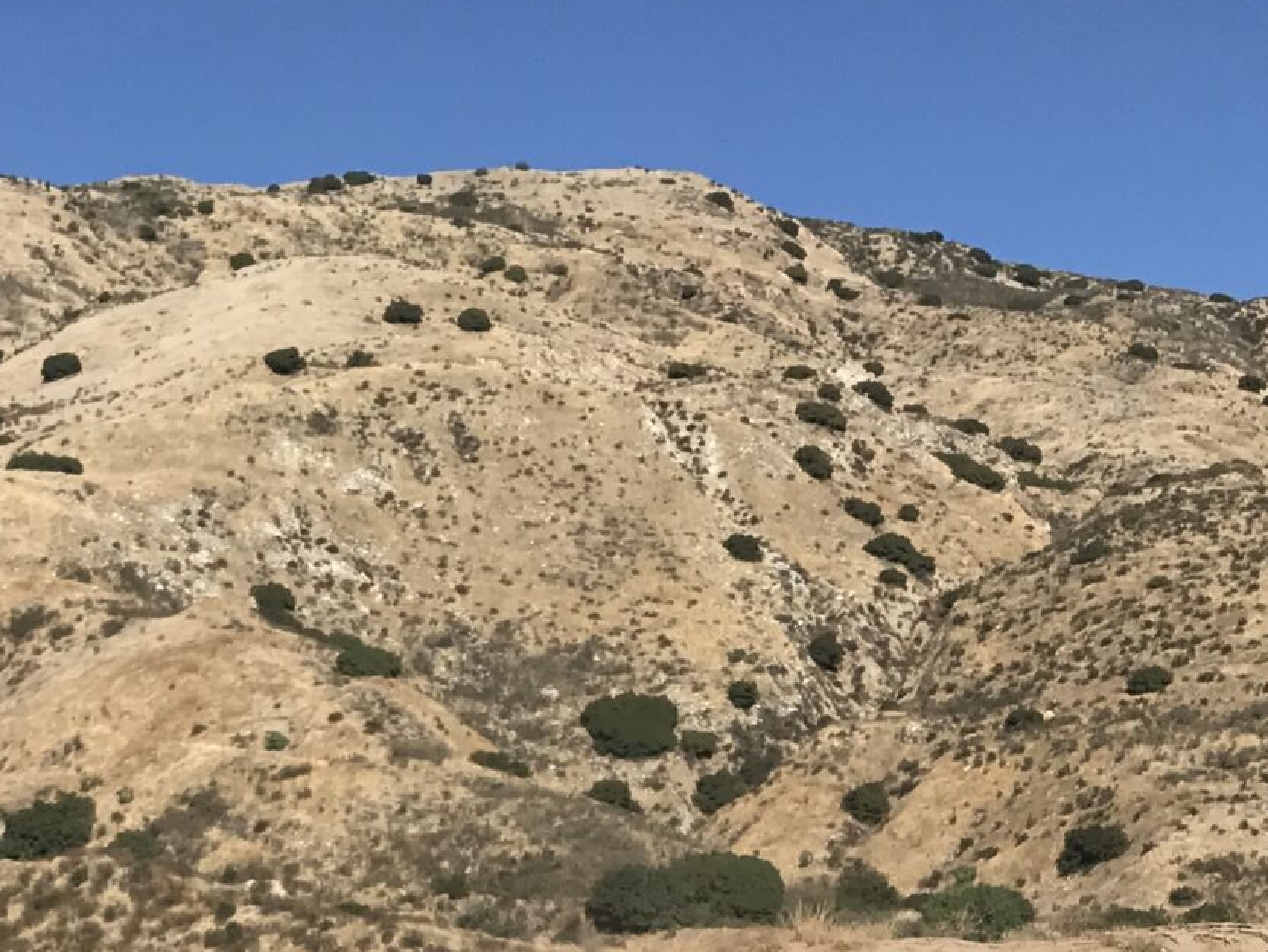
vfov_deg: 15.9
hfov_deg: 22.4
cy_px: 1372
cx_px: 231
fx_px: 3151
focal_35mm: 86
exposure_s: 1/3546
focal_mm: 3.99
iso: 20
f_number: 1.8
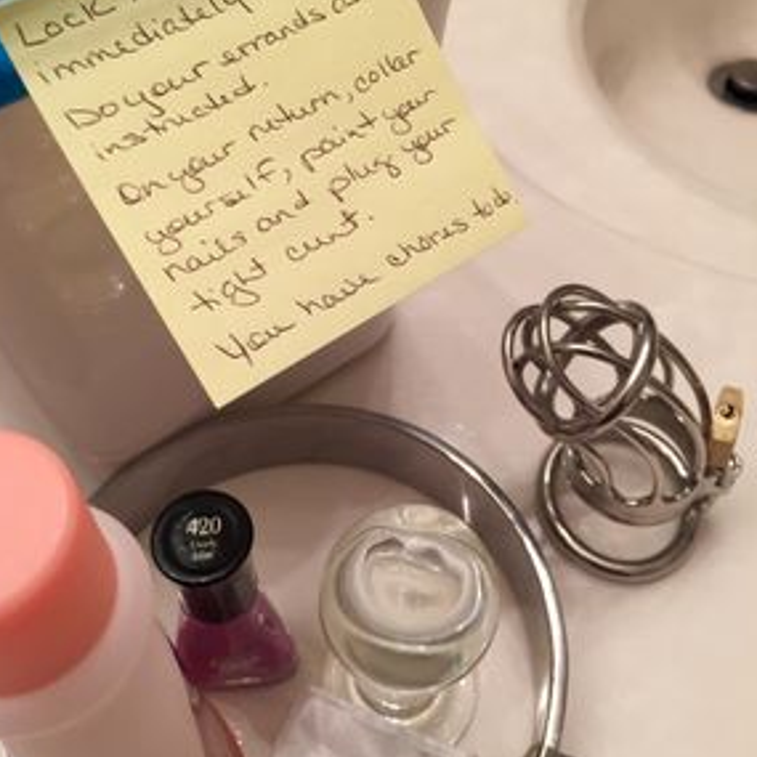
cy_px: 337
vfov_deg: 46.0
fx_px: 891
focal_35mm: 36
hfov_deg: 46.0
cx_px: 369
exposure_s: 1/30
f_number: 2.2
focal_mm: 4.15
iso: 32
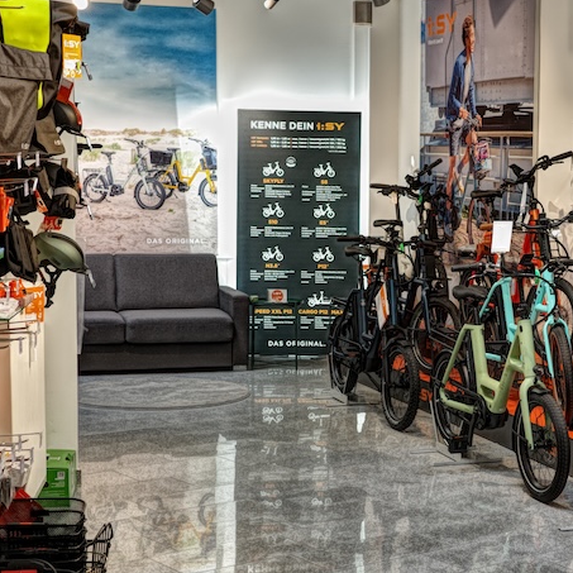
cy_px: 317
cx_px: 464
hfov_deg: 22.7
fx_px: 1405
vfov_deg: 23.0
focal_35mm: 75
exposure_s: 1/40
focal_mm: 26
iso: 100
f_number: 2.8
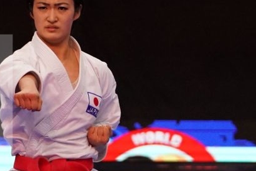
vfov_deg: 2.8
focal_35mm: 495
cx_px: 167
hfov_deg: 4.2
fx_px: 3522
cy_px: 92
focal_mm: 112
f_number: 2.8
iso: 5000
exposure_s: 1/1000
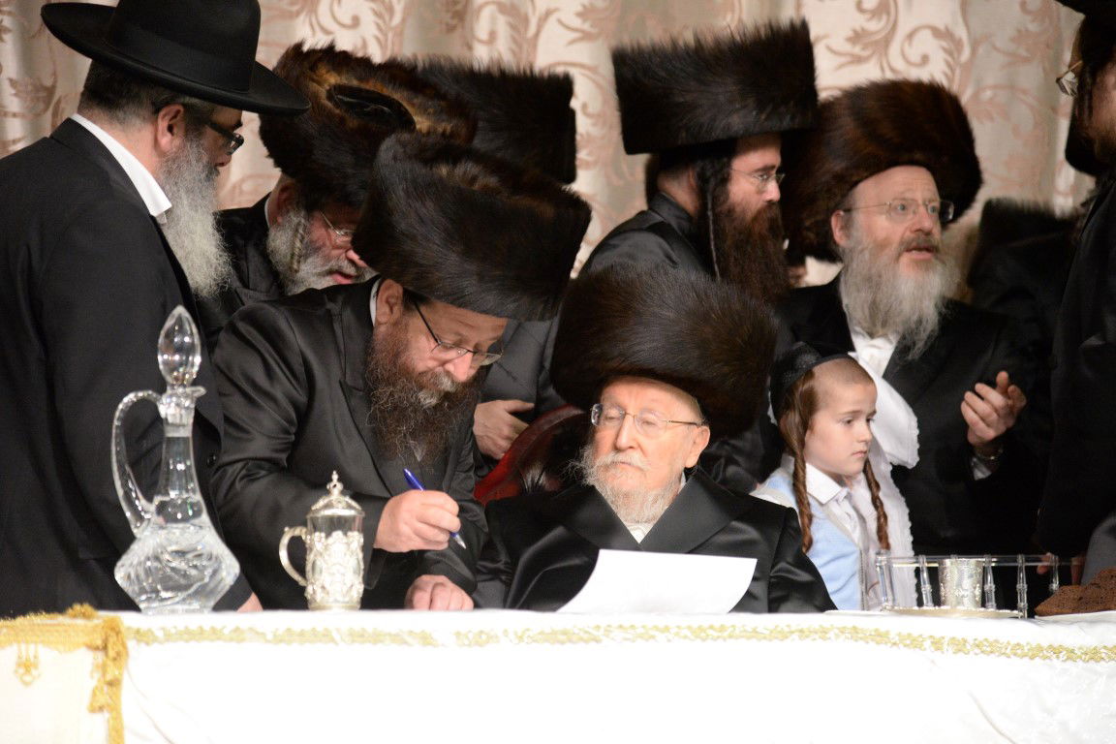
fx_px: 3720
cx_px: 558
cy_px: 372
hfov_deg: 17.1
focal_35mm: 120
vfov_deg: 11.4
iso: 5000
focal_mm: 120
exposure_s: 1/200
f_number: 4
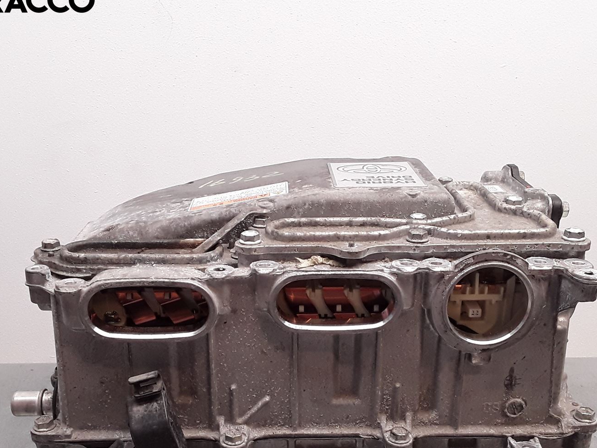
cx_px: 282
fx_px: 759
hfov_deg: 42.9
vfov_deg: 32.2
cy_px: 337
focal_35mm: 44
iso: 100
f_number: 1.9
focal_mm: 2.91
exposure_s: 1/107
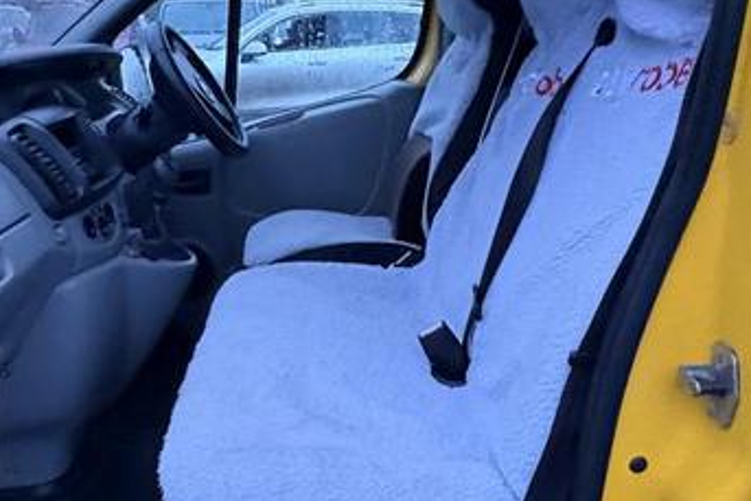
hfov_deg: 50.6
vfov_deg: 35.0
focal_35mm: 38
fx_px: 793
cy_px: 206
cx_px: 346
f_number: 2.2
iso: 1000
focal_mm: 2.22
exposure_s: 1/47
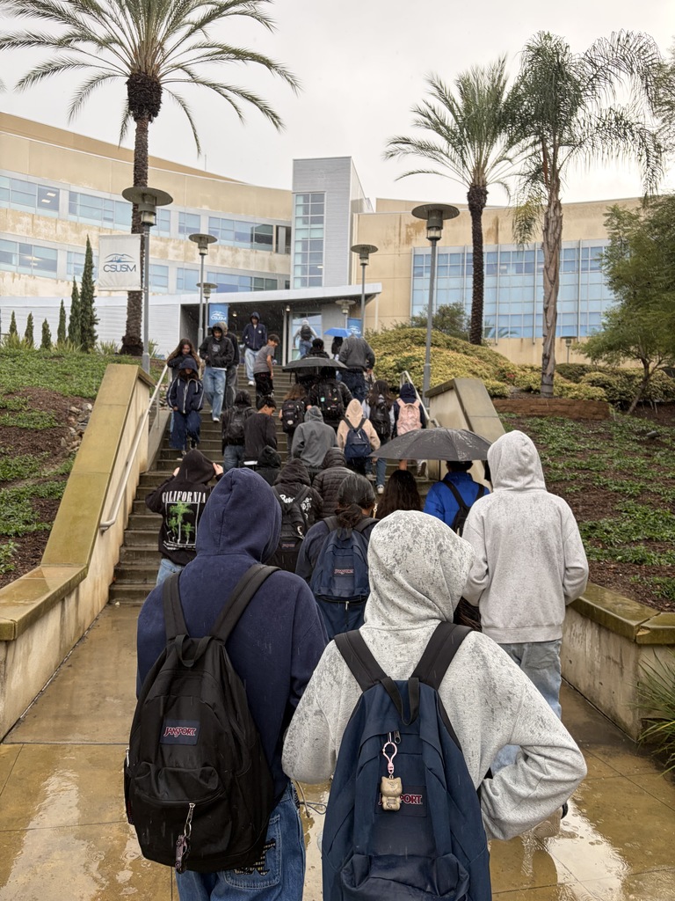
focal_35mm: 26
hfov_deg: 53.1
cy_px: 450
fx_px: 676
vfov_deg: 67.3
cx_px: 338
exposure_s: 1/447
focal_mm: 5.96
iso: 50
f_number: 1.6
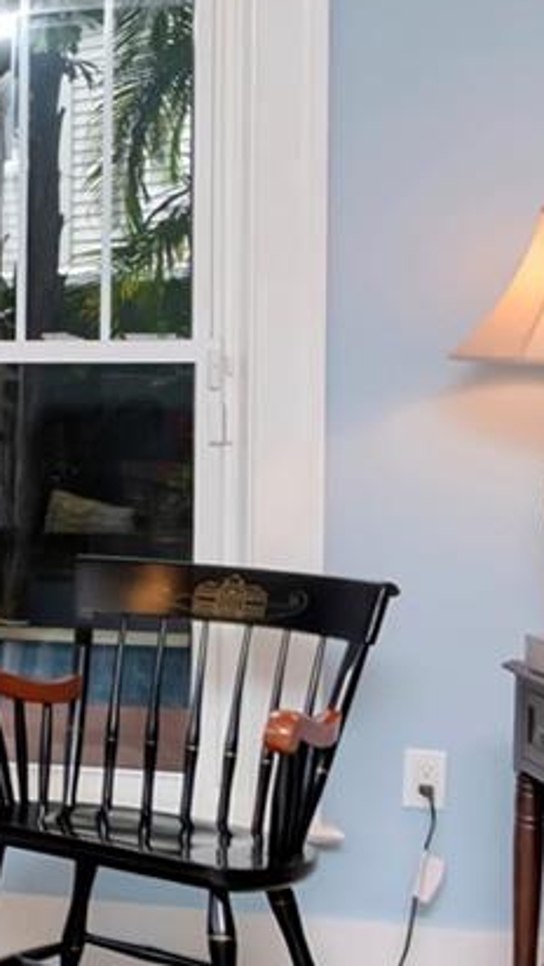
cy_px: 359
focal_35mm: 67
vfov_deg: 31.3
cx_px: -893
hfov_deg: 12.4
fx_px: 1718
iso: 1000
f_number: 7.1
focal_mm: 11
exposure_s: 1/200
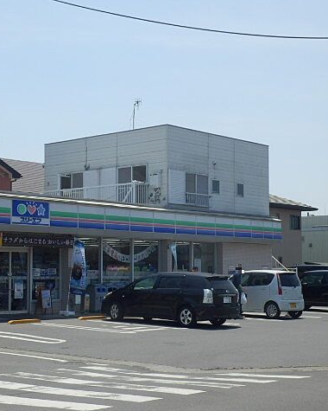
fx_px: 910
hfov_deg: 20.3
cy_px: 206
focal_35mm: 75
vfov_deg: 25.4
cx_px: 104
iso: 80
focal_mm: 10
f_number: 4.5
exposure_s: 1/800
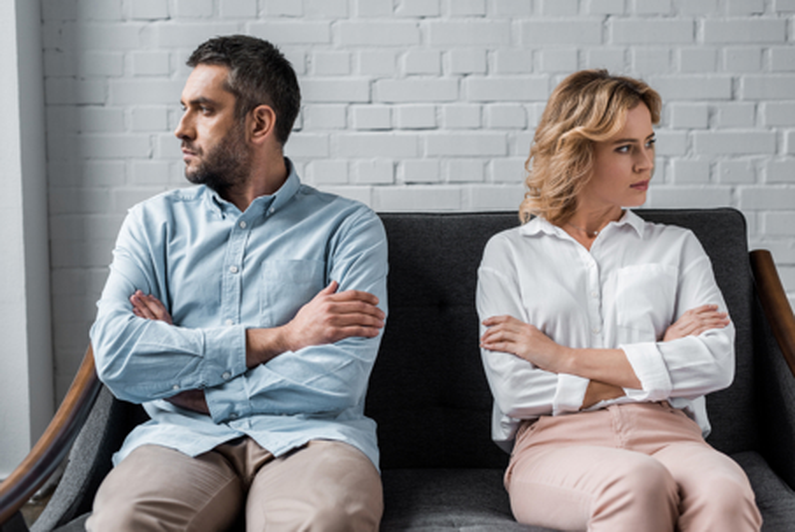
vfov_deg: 27.1
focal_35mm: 50
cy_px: 266
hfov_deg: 39.6
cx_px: 398
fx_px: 1105
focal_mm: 50
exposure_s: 1/200
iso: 320
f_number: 3.5
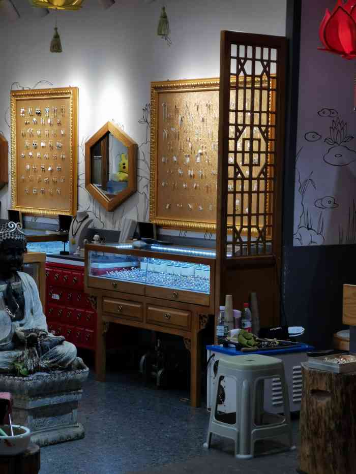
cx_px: 178
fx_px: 1110
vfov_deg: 24.1
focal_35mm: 81
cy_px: 237
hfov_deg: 18.2
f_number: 2.4
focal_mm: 7.48
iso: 64
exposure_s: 1/100
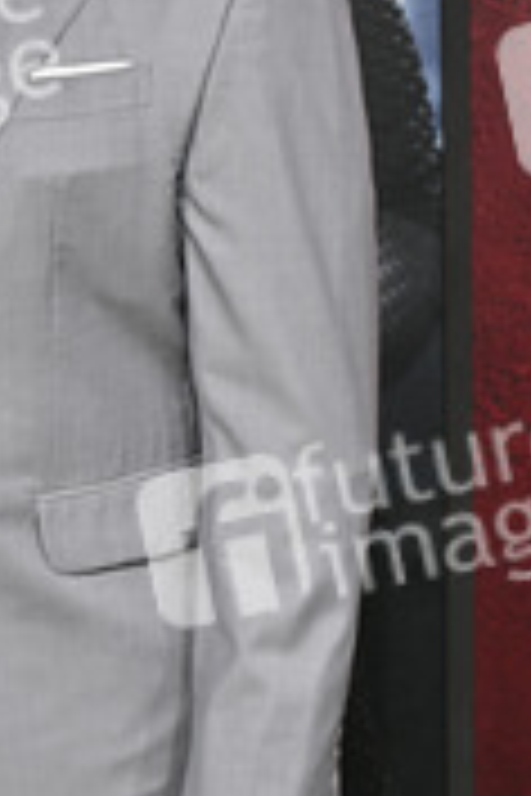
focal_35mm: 131
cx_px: -40
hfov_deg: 10.4
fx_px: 2898
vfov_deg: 15.6
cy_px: 297
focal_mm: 58
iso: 400
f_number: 6.3
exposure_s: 1/400
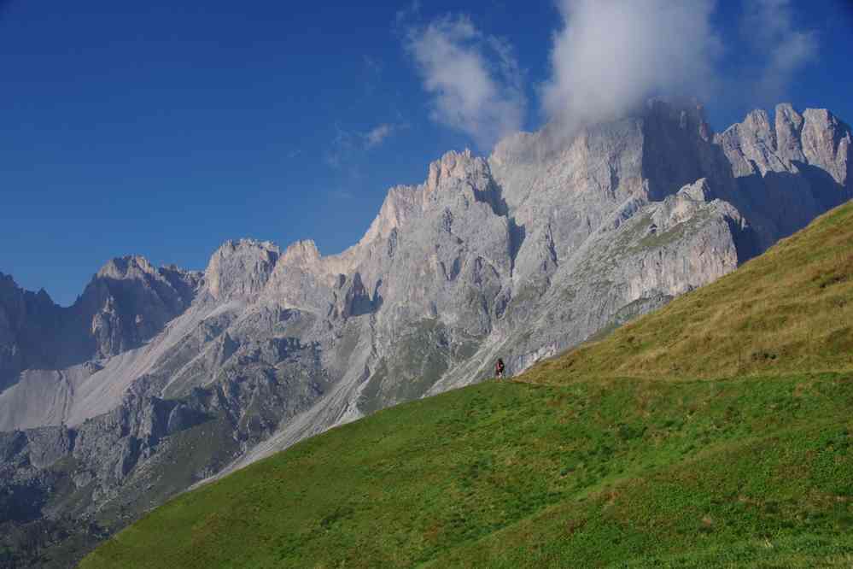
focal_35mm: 40
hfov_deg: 48.1
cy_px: 284
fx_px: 956
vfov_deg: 33.1
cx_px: 426
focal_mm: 26.9
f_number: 11
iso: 200
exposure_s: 1/100
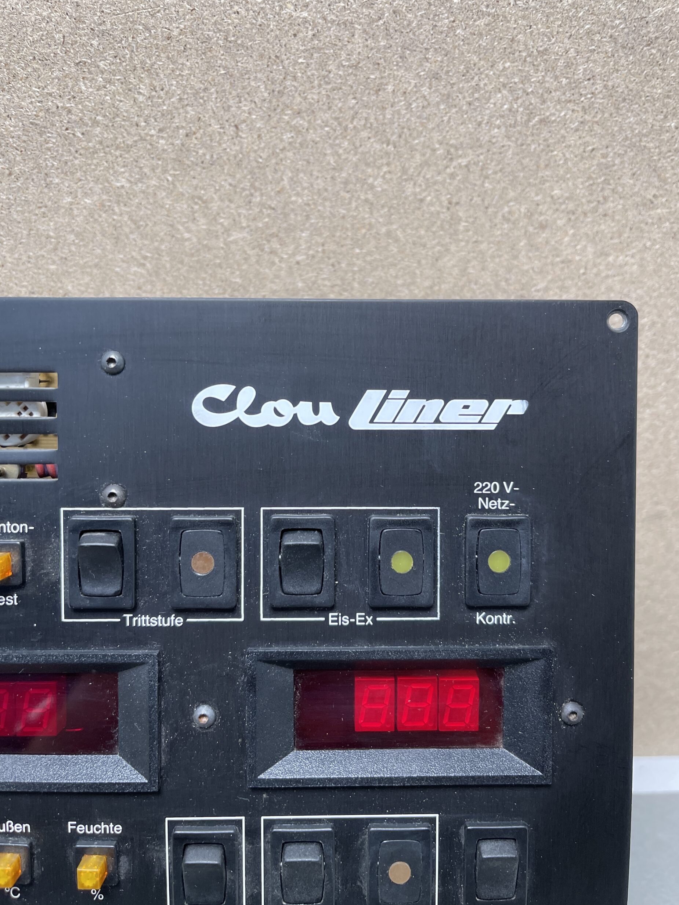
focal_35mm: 27
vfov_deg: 65.3
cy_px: 439
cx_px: 346
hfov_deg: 51.4
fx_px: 706
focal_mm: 5.1
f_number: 1.6
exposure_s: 1/100
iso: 80
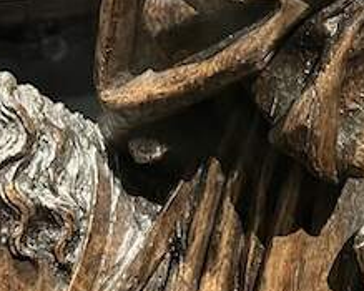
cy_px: 35
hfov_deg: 16.4
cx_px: 307
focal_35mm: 116
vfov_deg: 13.2
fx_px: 1249
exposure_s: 1/30
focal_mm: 5.1
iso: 1000
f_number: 1.6
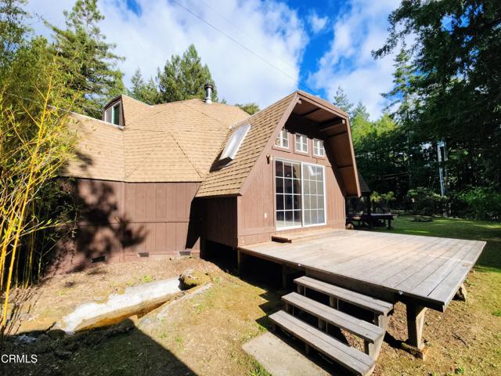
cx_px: 250
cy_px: 188
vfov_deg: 89.9
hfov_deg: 106.2
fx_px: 188
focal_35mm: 13
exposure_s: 1/1314
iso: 50
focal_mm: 2.2
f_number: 2.2
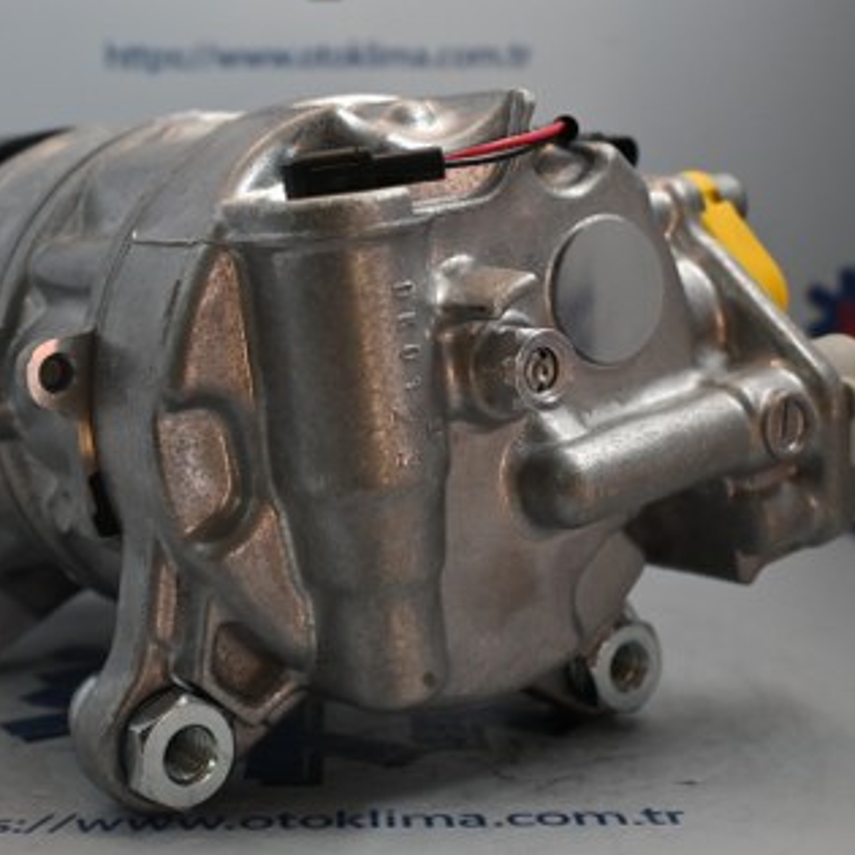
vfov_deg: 30.6
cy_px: 345
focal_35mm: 56
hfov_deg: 30.5
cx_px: 326
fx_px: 1560
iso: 800
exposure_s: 1/125
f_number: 4.2
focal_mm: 23
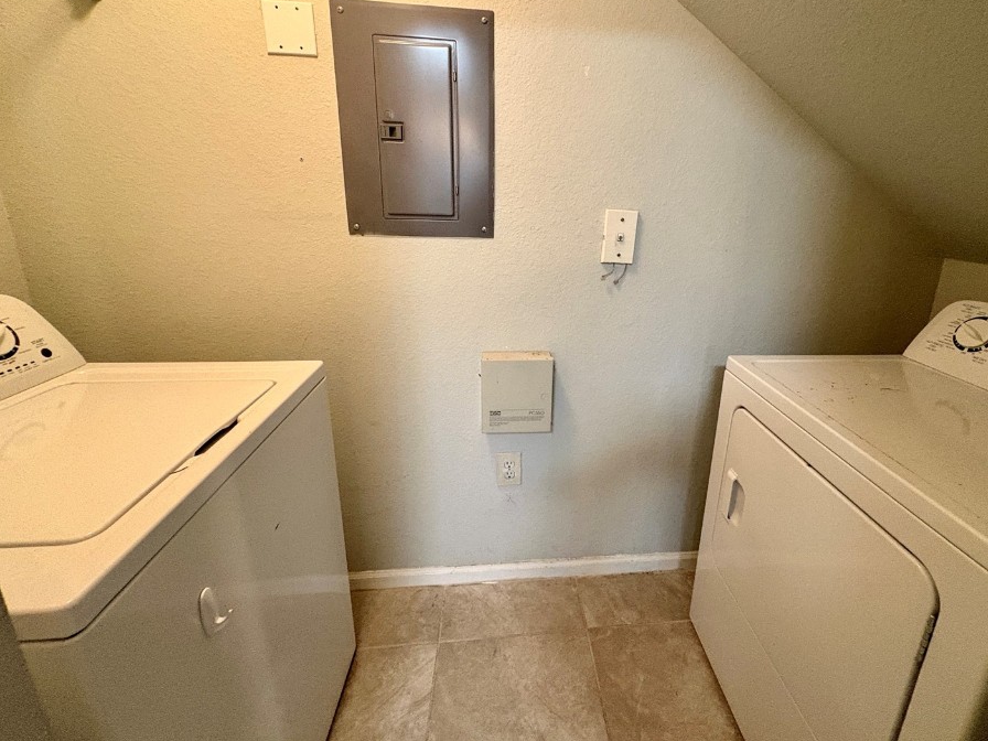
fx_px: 457
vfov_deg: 77.7
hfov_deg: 94.1
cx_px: 547
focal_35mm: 16
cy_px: 320
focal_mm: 2.22
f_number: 2.2
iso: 500
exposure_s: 1/60
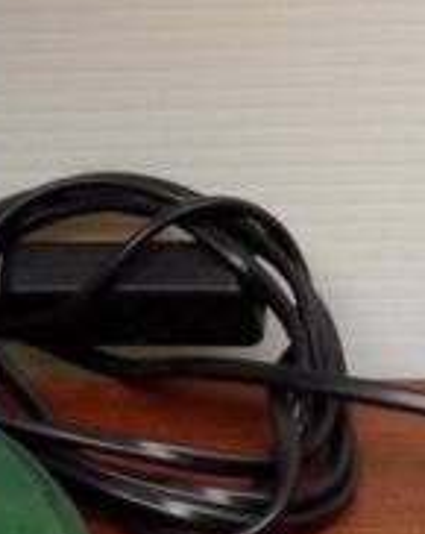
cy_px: -305
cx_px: -182
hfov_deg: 7.9
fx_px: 3042
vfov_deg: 9.7
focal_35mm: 193
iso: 50
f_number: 2.4
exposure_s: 1/17
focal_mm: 4.28
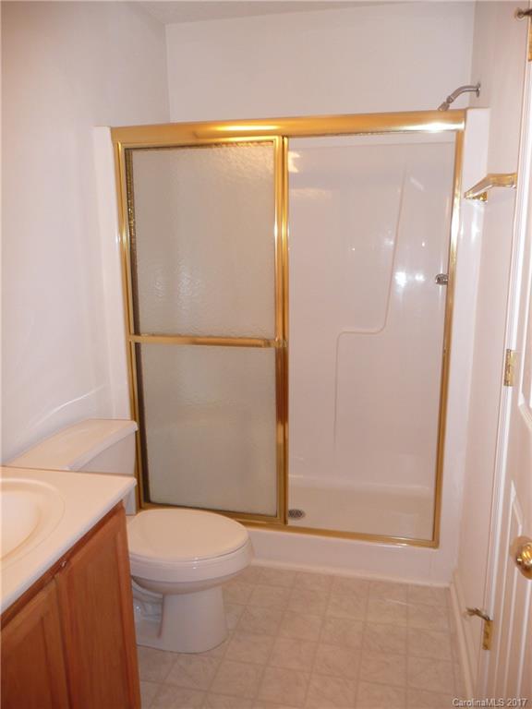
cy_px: 354
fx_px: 574
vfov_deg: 63.4
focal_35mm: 28
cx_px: 266
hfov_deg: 49.7
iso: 160
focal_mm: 4.6
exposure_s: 1/30
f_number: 3.3
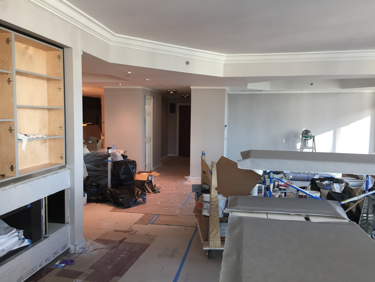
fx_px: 314
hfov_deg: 61.7
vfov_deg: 48.2
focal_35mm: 29
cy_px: 141
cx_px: 188
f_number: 2.2
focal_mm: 4.15
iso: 64
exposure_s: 1/30
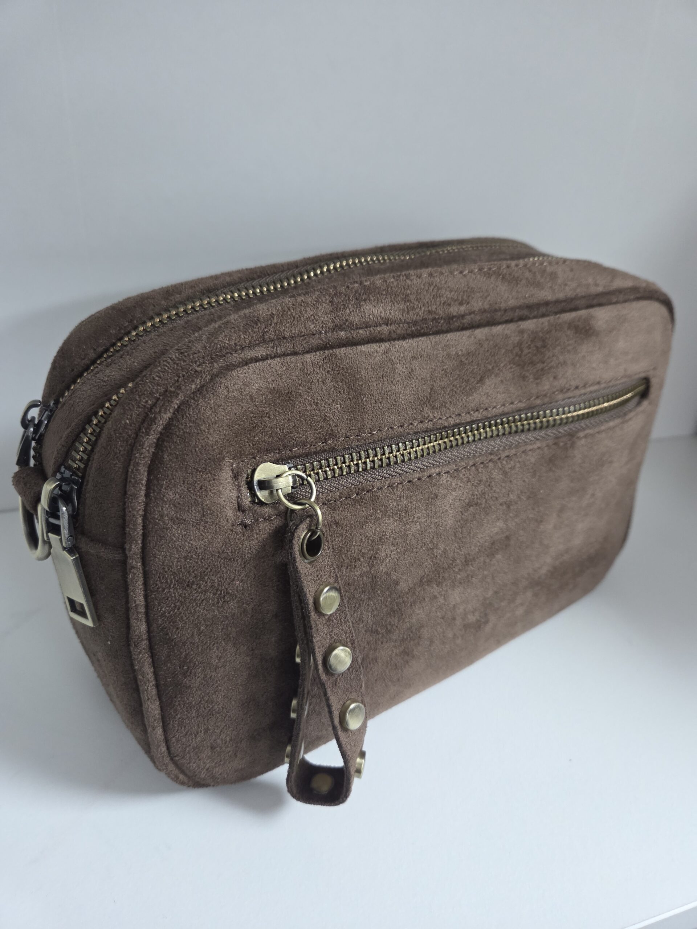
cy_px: 464
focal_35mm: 23
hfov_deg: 58.9
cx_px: 348
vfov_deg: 73.9
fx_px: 617
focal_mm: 5.4
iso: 640
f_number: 1.8
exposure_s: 1/100
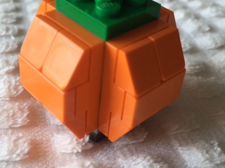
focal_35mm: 49
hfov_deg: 38.9
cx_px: 113
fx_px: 318
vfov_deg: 29.6
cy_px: 64
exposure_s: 1/60
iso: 40
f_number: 2.2
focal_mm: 4.15
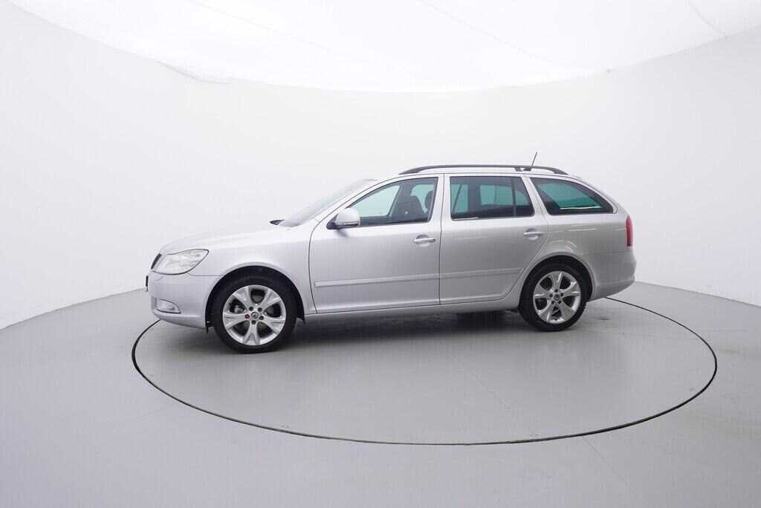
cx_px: 380
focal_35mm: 22
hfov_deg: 77.3
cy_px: 254
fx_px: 476
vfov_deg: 56.2
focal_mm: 15
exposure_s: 1/80
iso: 200
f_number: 5
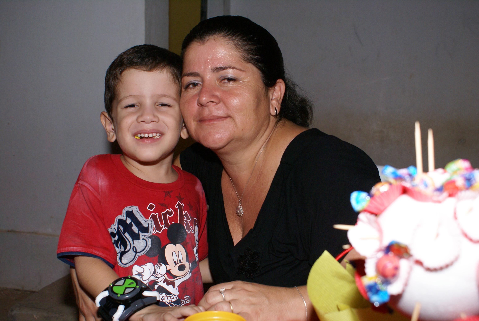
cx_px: 240
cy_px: 160
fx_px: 520
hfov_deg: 49.5
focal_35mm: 39
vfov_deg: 34.3
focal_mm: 26
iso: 400
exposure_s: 1/60
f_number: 5.6
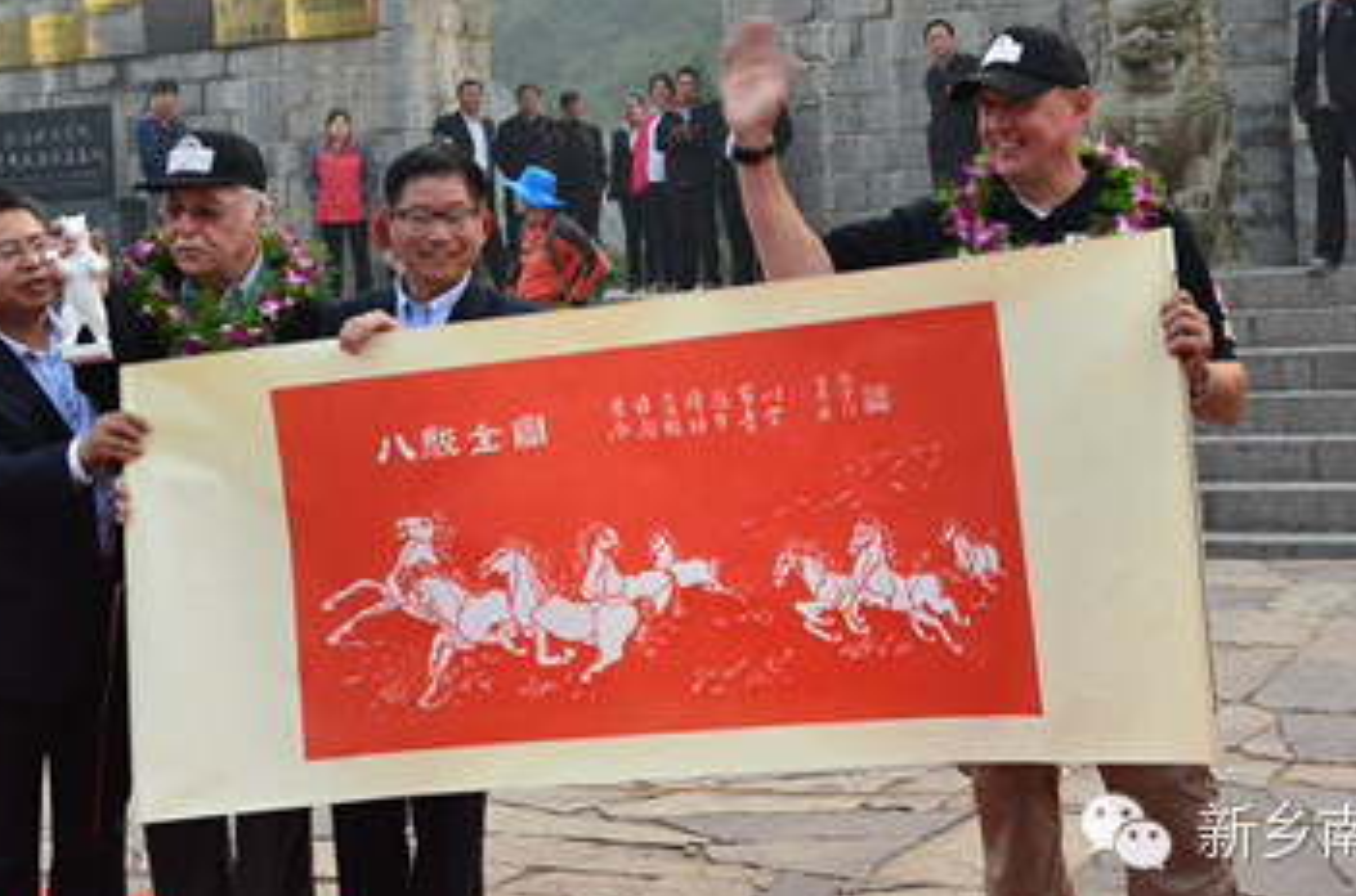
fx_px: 2168
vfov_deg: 23.2
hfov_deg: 34.7
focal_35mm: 58
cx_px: 719
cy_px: 290
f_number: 9.5
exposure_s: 1/60
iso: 280
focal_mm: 27
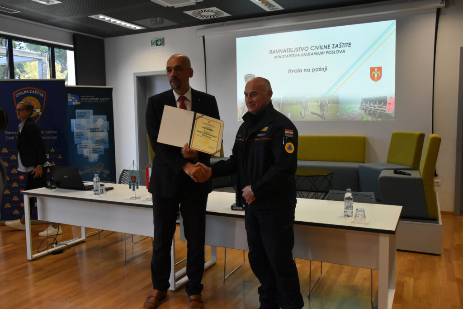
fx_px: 386
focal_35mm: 30
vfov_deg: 43.6
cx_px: 232
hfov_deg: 61.9
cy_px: 154
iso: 2000
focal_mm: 20
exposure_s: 1/500
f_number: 3.5
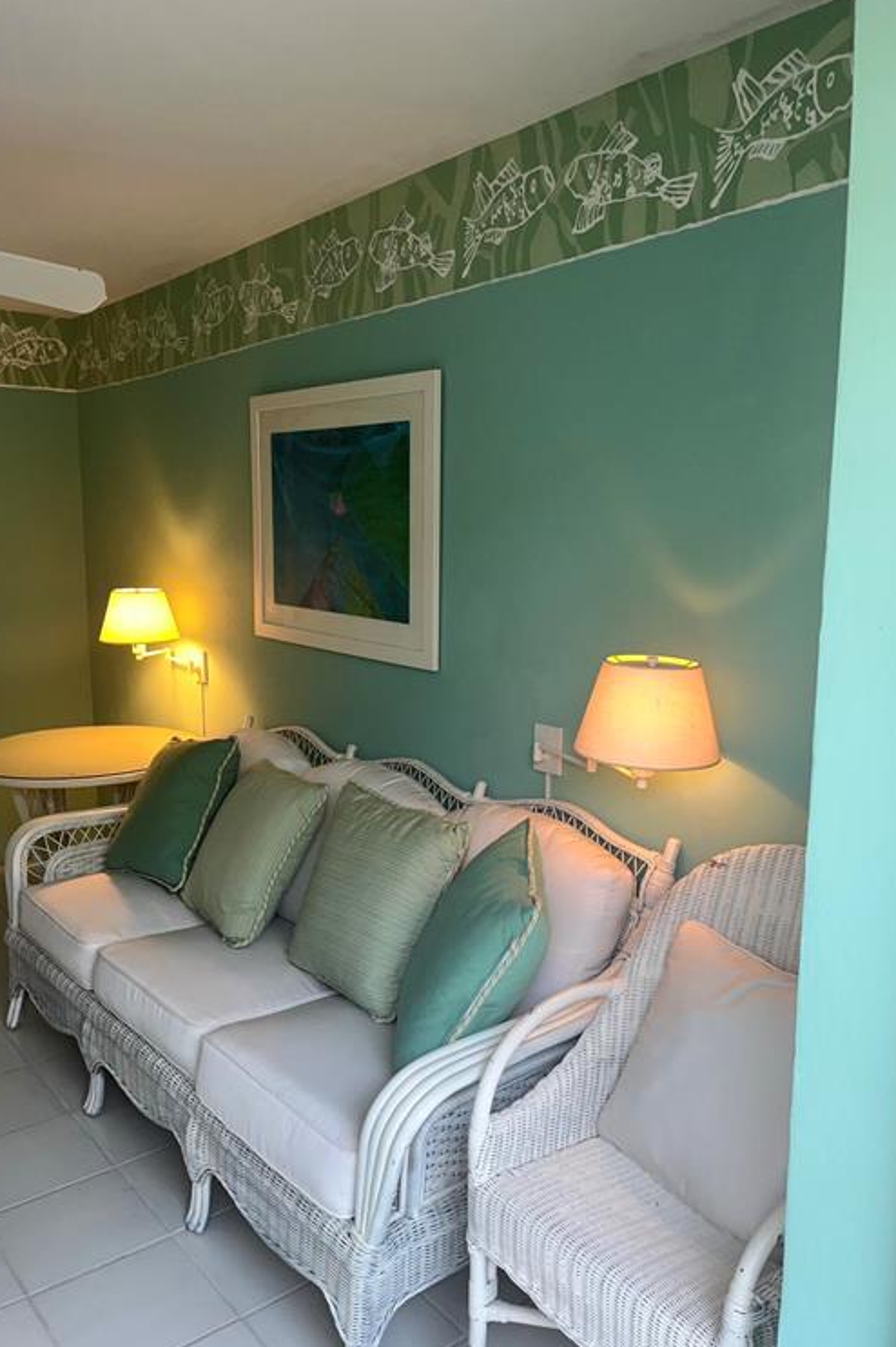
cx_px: 441
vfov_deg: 65.5
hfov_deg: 46.4
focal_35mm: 28
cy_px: 684
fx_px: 1046
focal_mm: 5.1
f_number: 1.6
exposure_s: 1/120
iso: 80
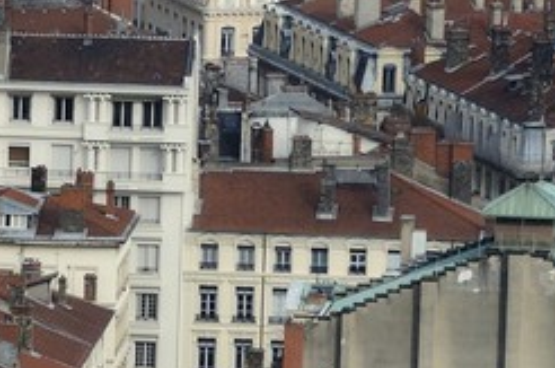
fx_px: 11632
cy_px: 368
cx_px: -999
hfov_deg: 2.7
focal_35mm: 756
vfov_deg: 1.8
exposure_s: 1/320
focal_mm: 116
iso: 200
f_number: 10
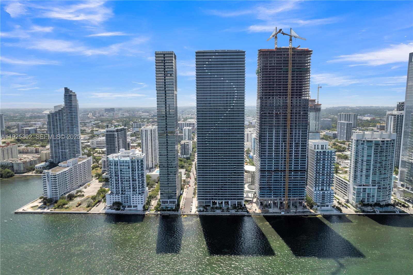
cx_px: 206
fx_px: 252
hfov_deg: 78.6
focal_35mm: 22
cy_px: 138
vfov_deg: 57.2
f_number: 2.8
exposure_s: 1/3000
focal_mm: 8.38
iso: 100
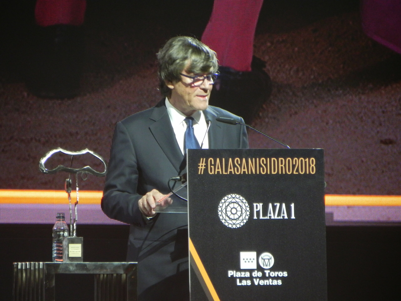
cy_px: 150
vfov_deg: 3.1
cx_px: 200
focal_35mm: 481
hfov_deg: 4.1
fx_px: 5572
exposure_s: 1/25
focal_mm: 85.6
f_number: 5
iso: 400
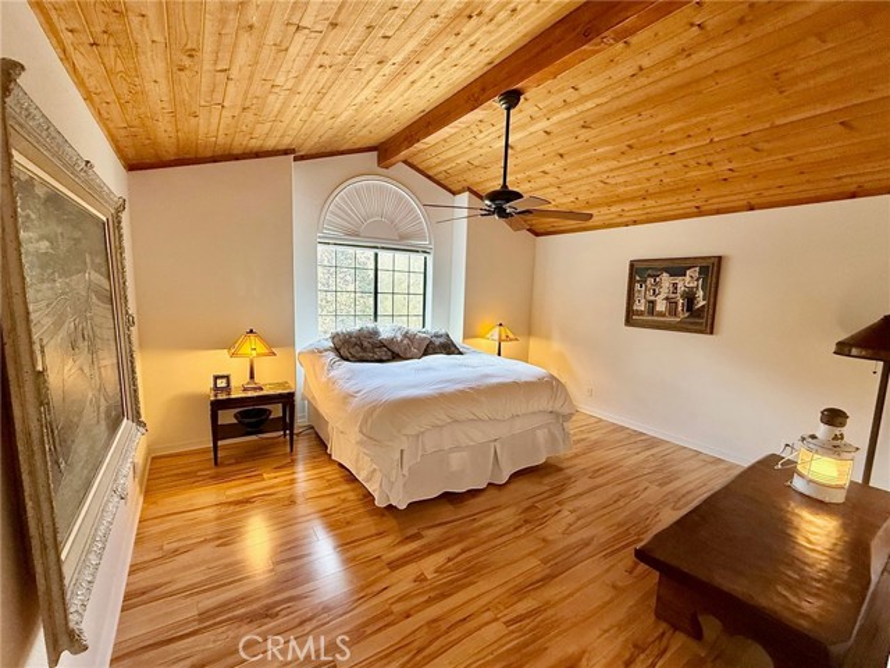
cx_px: 445
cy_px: 334
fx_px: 360
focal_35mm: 14
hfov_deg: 102.1
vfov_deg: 85.7
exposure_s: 1/120
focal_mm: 2.22
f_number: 2.2
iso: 250
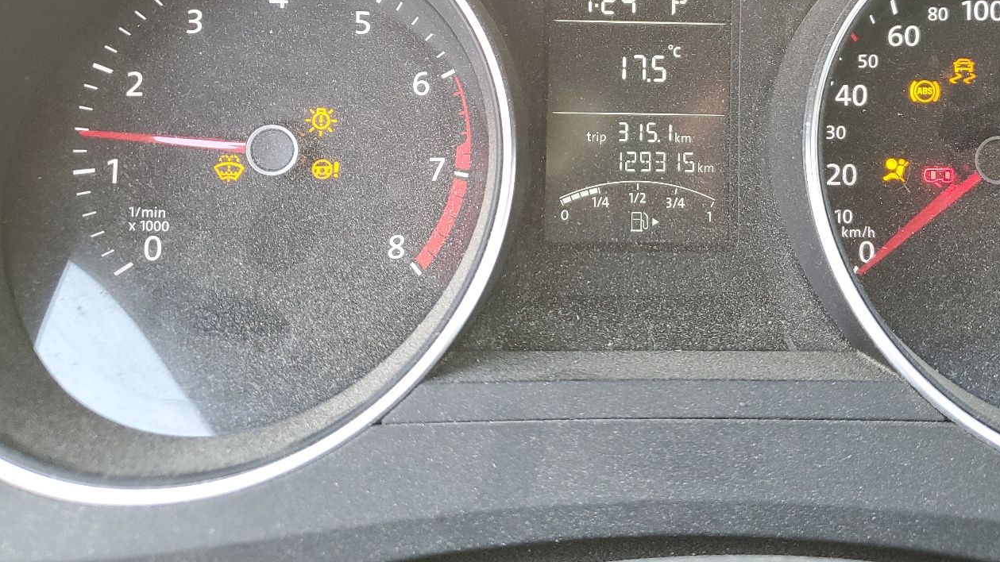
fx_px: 955
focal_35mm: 36
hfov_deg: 54.7
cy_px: 92
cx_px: 622
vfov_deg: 31.7
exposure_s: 1/60.2
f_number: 1.5
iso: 91
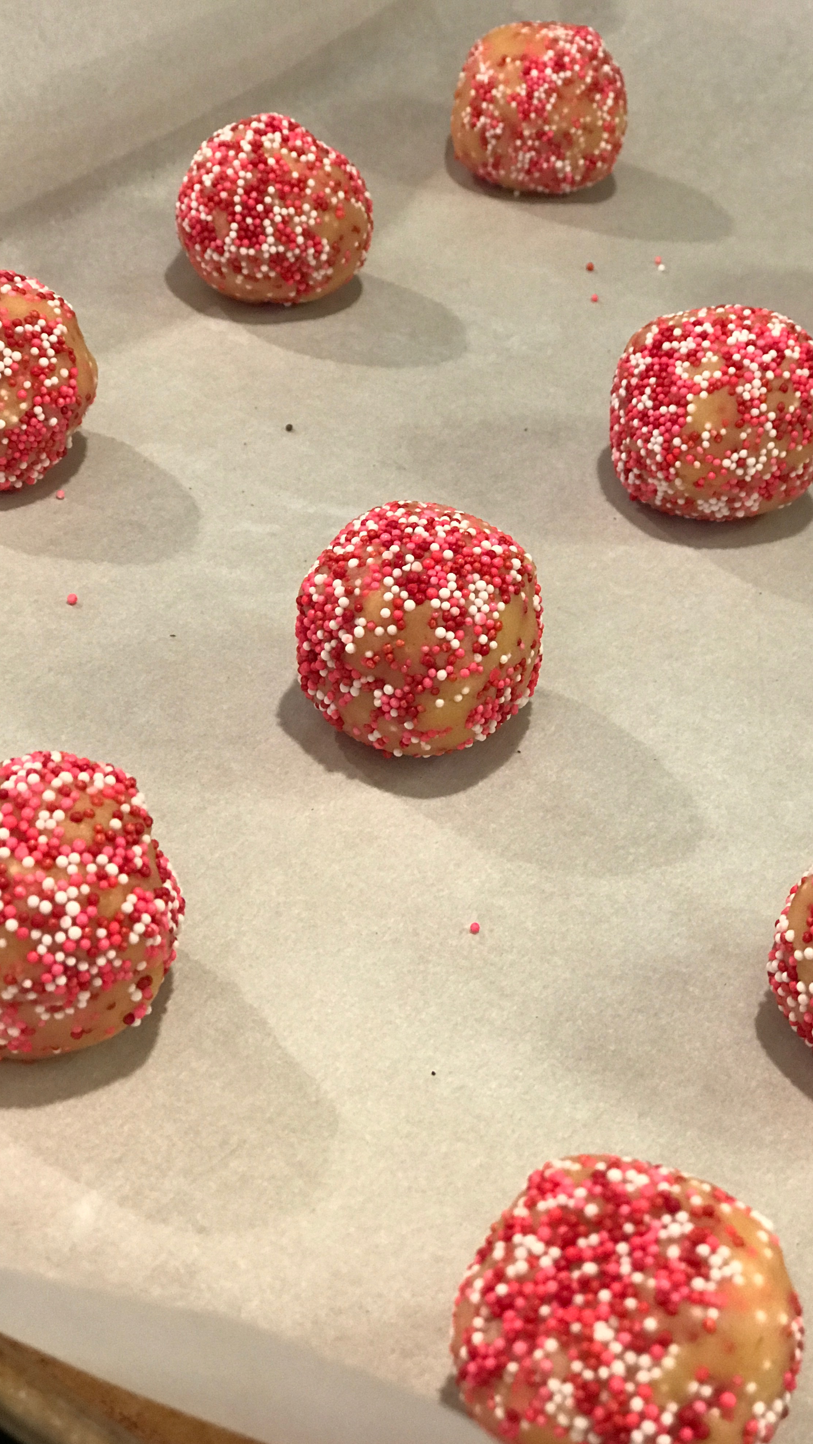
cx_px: 429
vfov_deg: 33.3
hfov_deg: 19.1
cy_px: 732
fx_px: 2414
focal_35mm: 63
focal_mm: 6.6
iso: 250
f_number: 2.8
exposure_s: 1/60
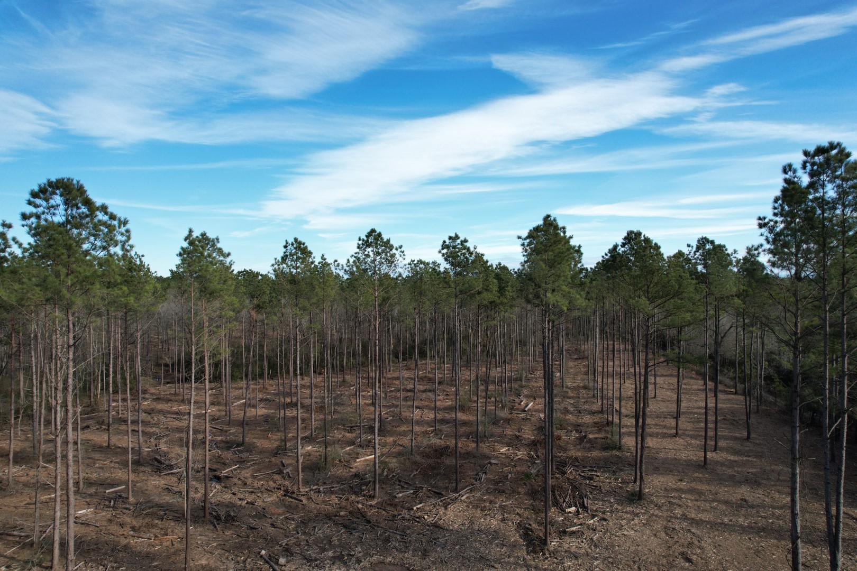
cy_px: 286
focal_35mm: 22
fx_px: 524
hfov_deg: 78.6
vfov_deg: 57.2
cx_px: 428
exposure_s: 1/1250
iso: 100
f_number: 2.8
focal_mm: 8.38
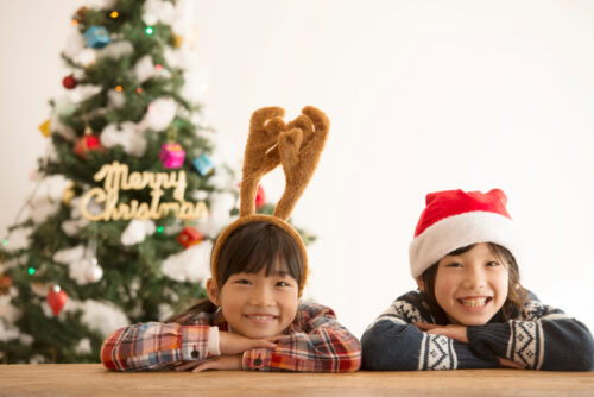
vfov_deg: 9.2
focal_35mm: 150
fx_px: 2476
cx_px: 297
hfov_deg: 13.7
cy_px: 198
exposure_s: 1/125
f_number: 4
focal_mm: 150
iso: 200
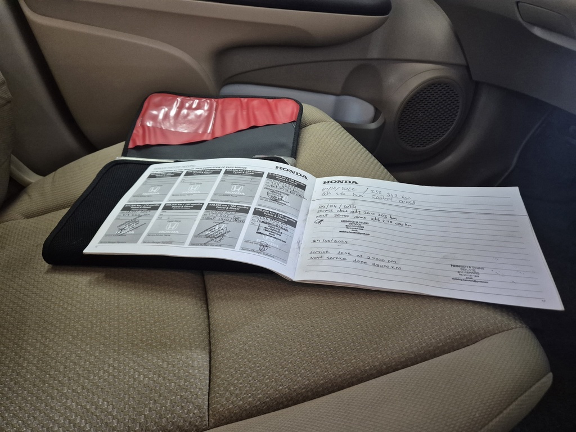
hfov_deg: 73.9
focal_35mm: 23
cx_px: 288
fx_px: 383
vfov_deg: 58.9
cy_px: 216
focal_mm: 5.4
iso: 1000
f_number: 1.8
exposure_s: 1/100
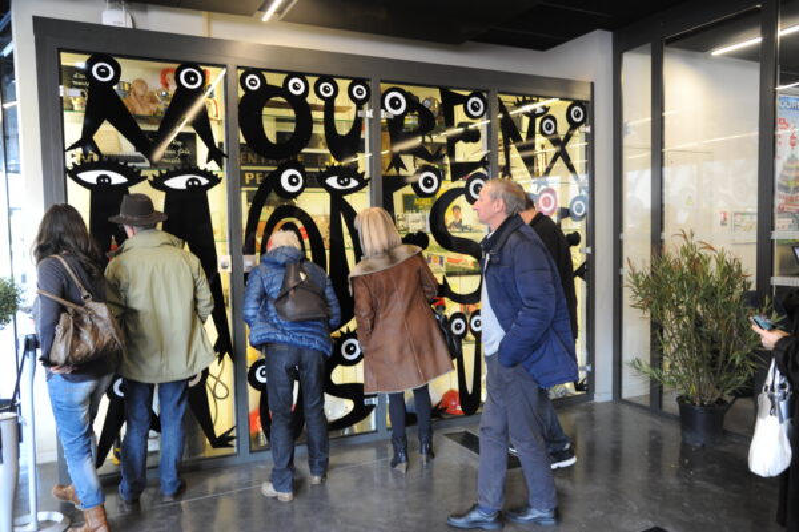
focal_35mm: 30
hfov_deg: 61.9
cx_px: 400
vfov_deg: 43.6
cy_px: 266
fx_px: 666
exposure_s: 1/50
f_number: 4
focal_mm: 30
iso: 1600
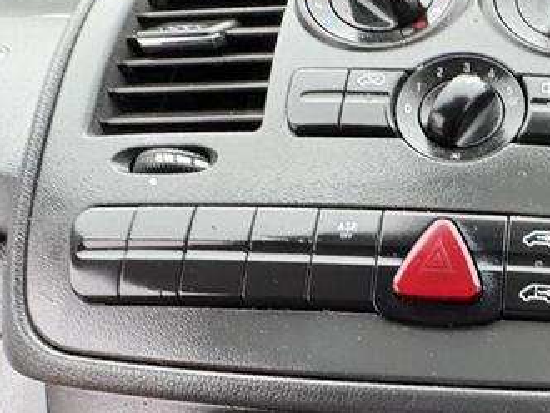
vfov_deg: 36.1
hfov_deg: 42.5
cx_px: 545
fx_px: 604
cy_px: 348
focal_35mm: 38
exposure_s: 1/52
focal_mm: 2.22
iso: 800
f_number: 2.2
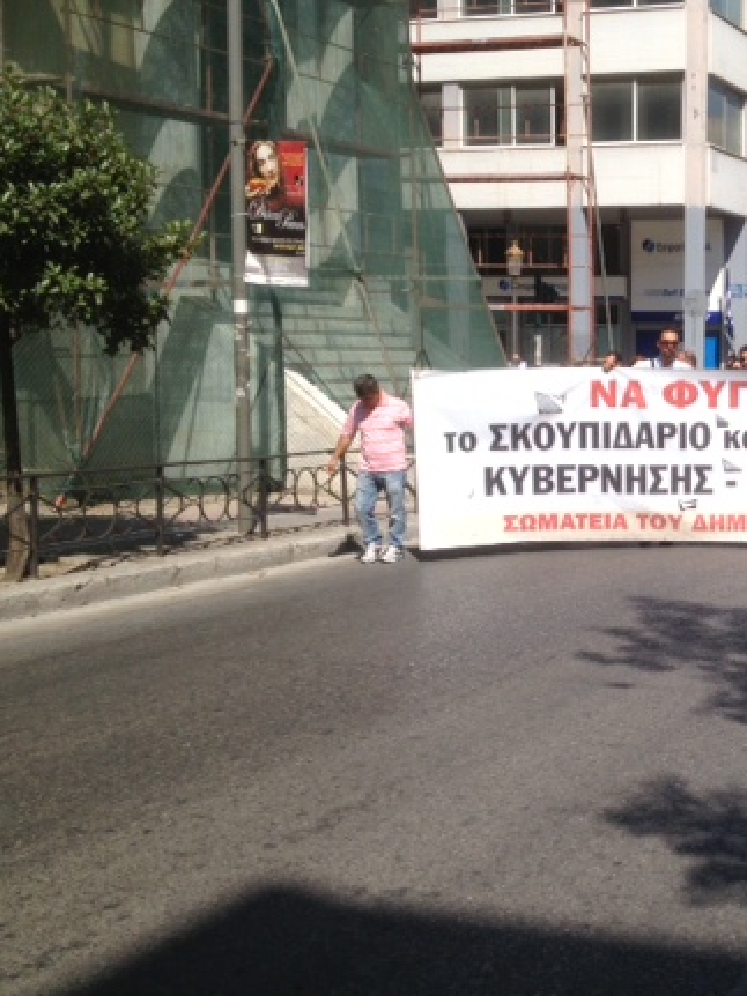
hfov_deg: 26.6
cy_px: 474
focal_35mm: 52
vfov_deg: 36.8
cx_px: 731
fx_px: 1497
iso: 50
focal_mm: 4.28
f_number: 2.4
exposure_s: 1/1972
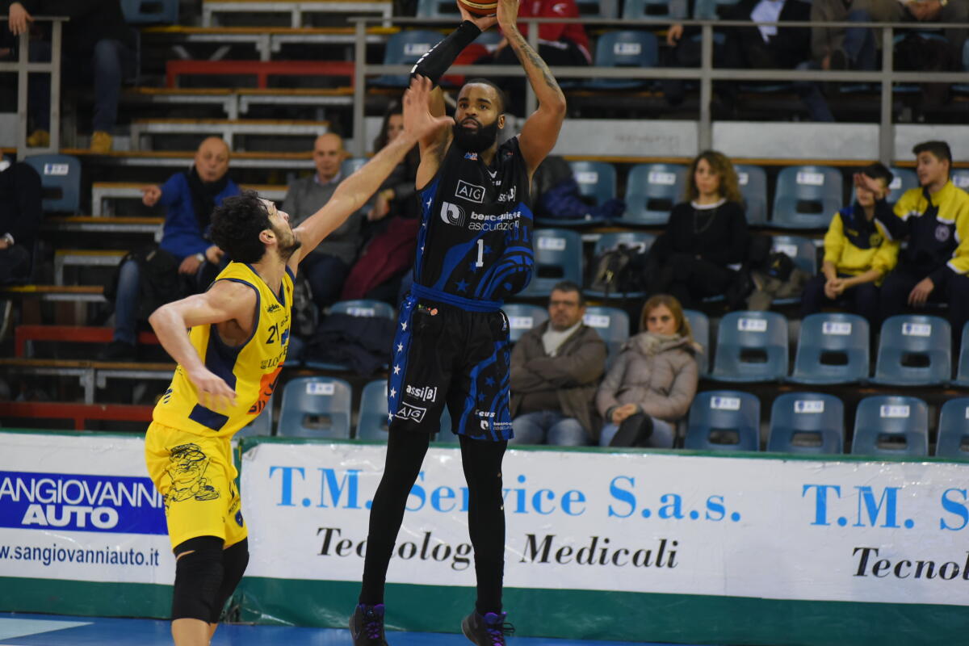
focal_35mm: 155
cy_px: 323
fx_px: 4172
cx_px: 484
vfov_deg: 8.9
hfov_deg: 13.2
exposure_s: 1/250
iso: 2500
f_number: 3.5
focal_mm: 155
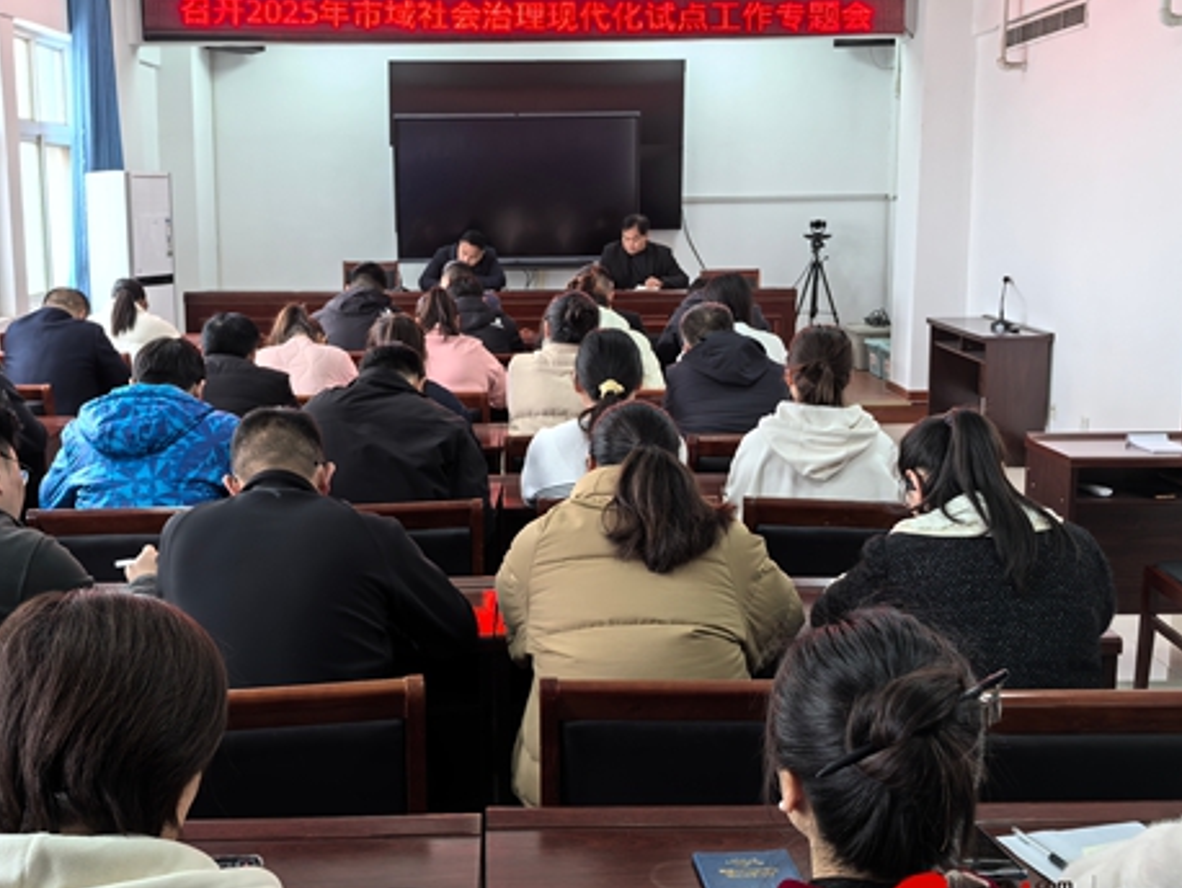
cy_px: 438
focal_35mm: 42
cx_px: 526
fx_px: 1435
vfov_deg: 34.4
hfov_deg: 44.7
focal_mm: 5.75
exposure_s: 1/100
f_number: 2
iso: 320
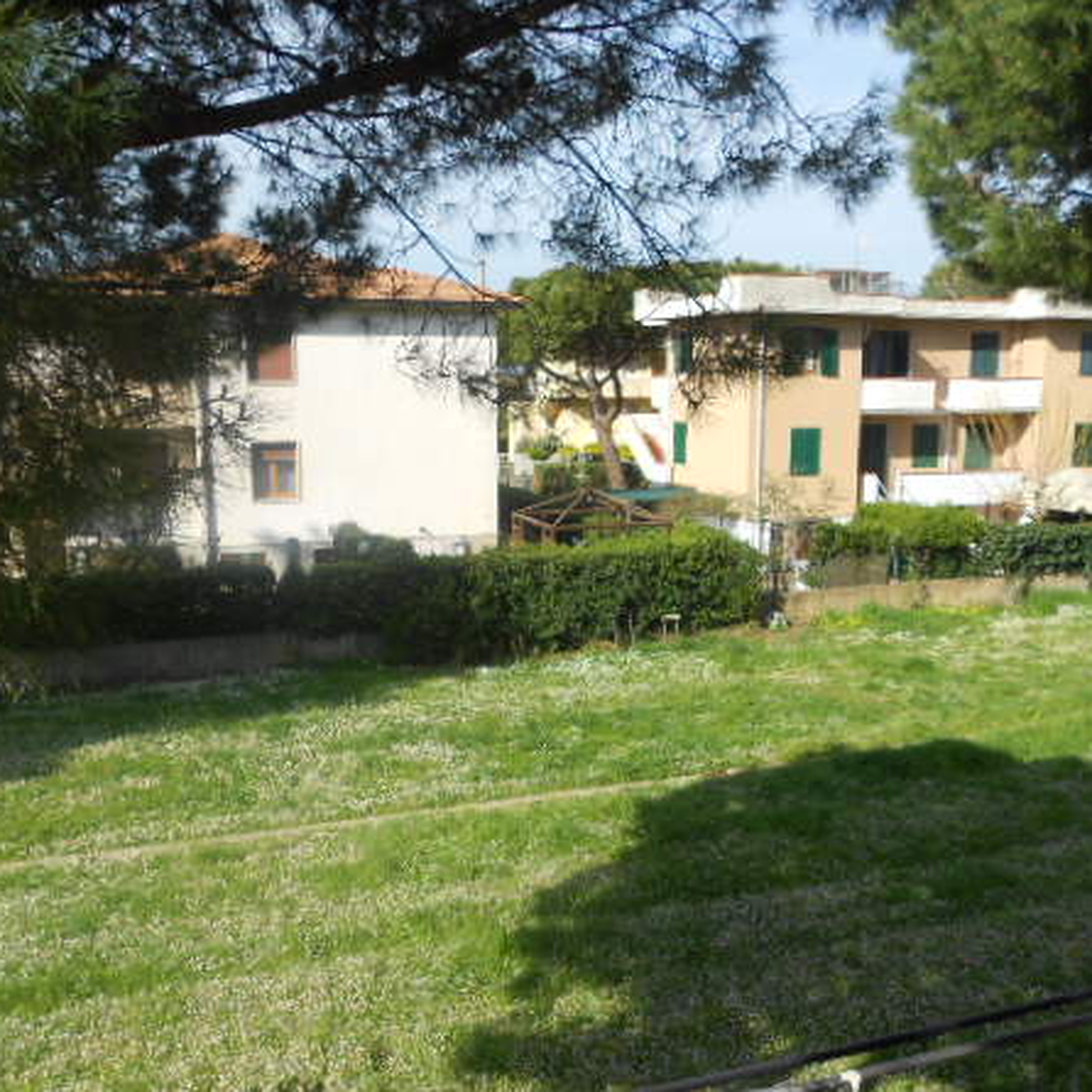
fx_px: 1178
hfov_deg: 49.7
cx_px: 573
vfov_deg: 49.7
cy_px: 585
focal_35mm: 33
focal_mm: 4.6
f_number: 3.2
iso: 80
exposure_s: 1/640
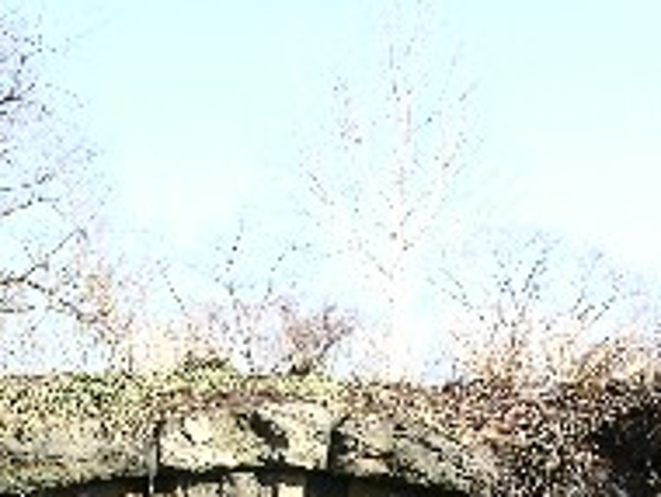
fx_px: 2065
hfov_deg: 18.2
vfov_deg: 13.3
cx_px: 311
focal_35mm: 108
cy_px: 608
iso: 50
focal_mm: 8.9
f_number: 5.6
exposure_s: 1/70.7
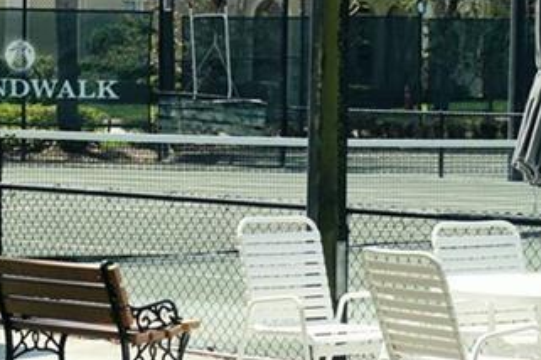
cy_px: 138
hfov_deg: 11.3
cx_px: 297
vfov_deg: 7.5
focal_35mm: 182
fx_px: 2735
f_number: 11
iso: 100
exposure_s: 1/125
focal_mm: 38
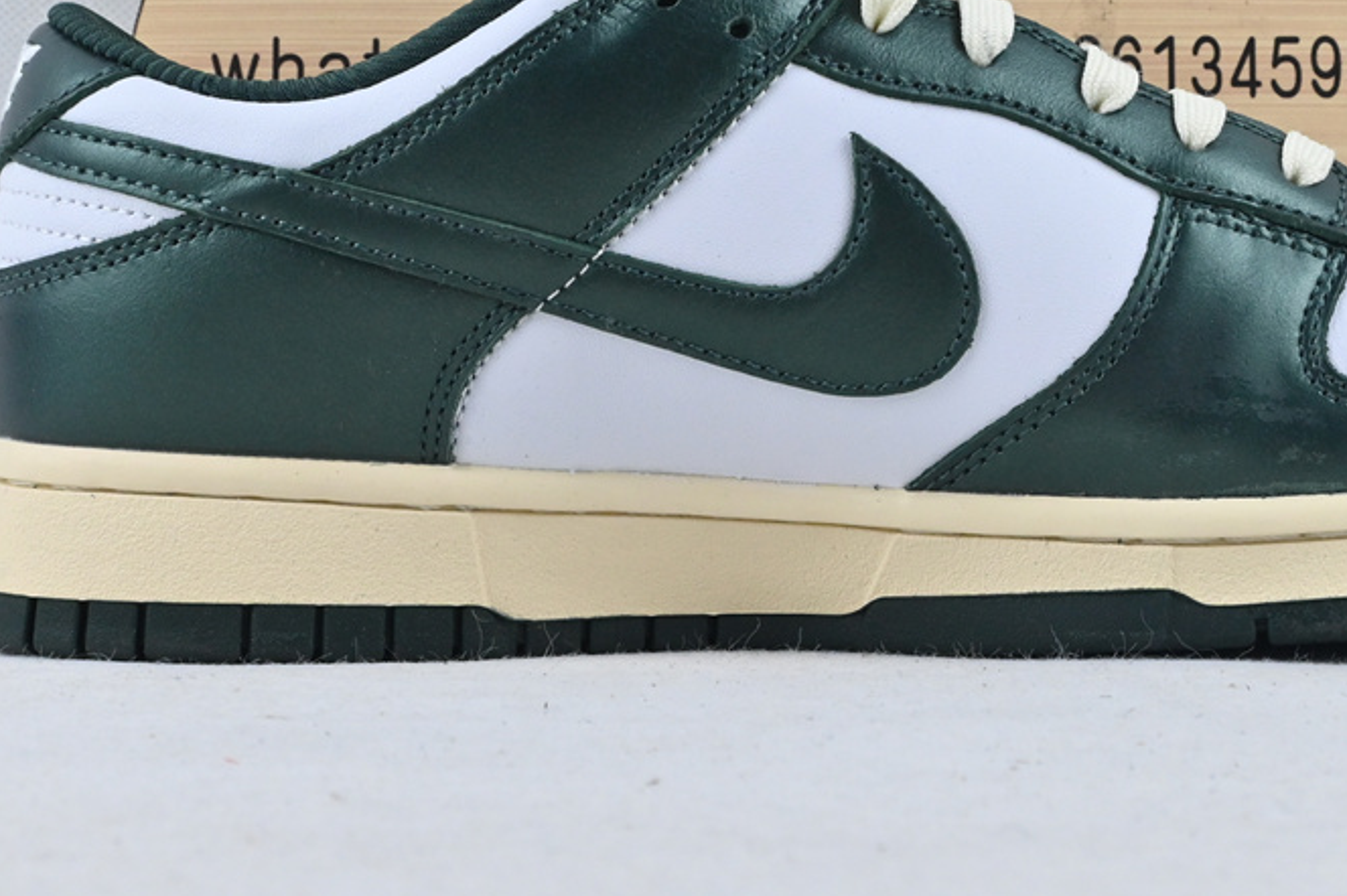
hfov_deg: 23.7
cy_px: 227
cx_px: 887
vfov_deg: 15.9
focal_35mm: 85
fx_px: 3196
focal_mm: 31.5
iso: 1000
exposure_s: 1/160
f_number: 10
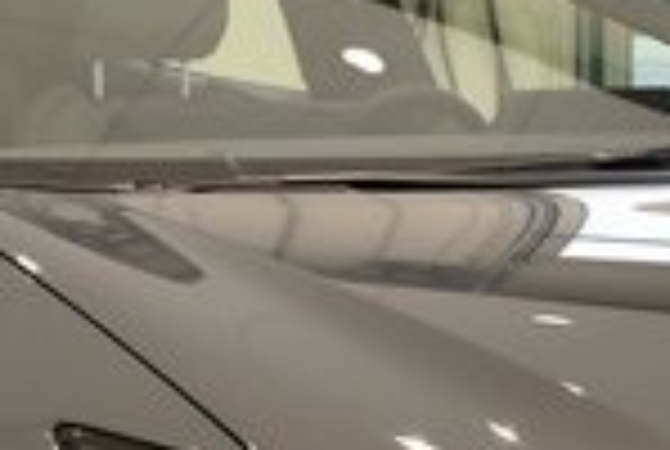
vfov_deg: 9.1
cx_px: 504
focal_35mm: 148
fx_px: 2763
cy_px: 621
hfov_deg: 13.8
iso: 400
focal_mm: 23
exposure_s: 1/60
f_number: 4
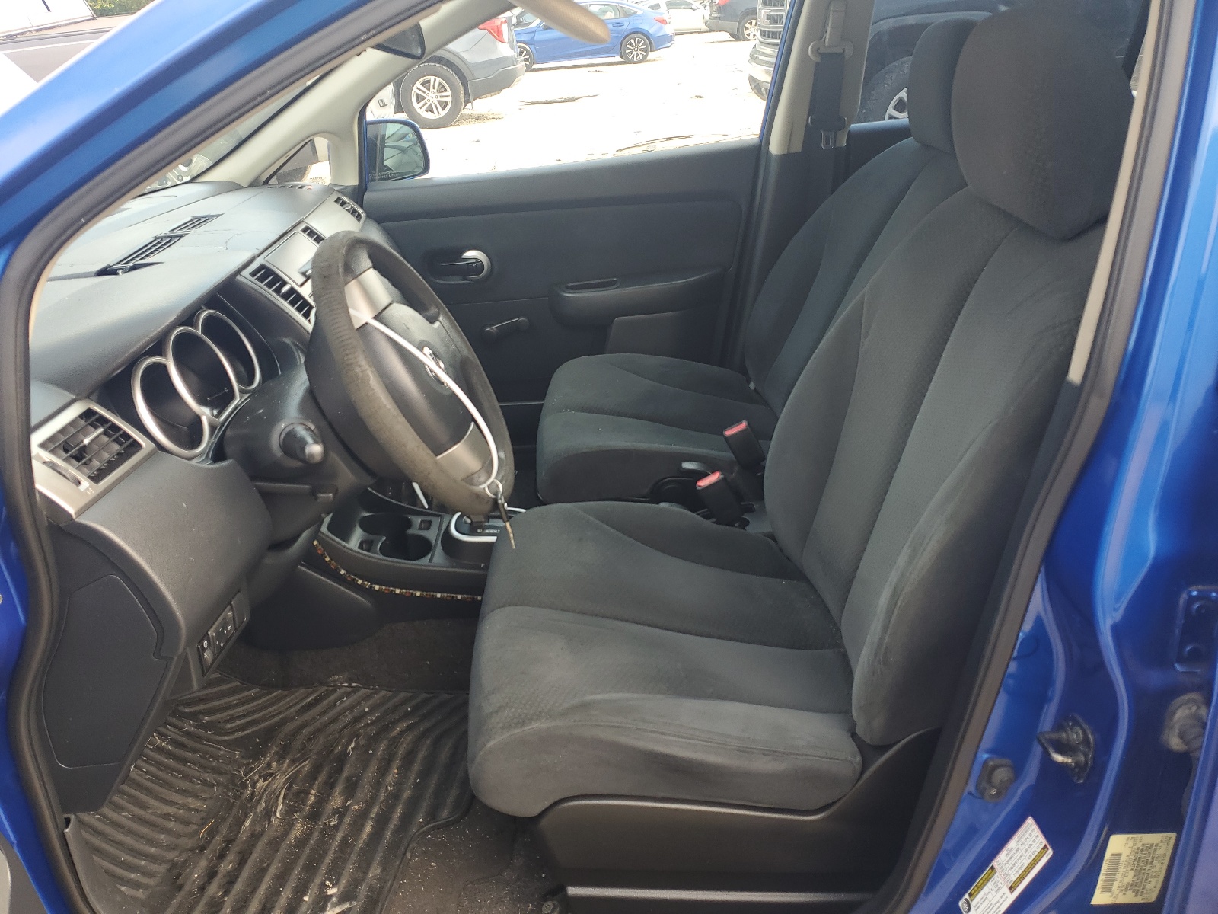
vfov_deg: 53.1
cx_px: 609
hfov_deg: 67.3
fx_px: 915
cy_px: 457
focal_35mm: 26
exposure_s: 1/213
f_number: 1.5
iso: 50
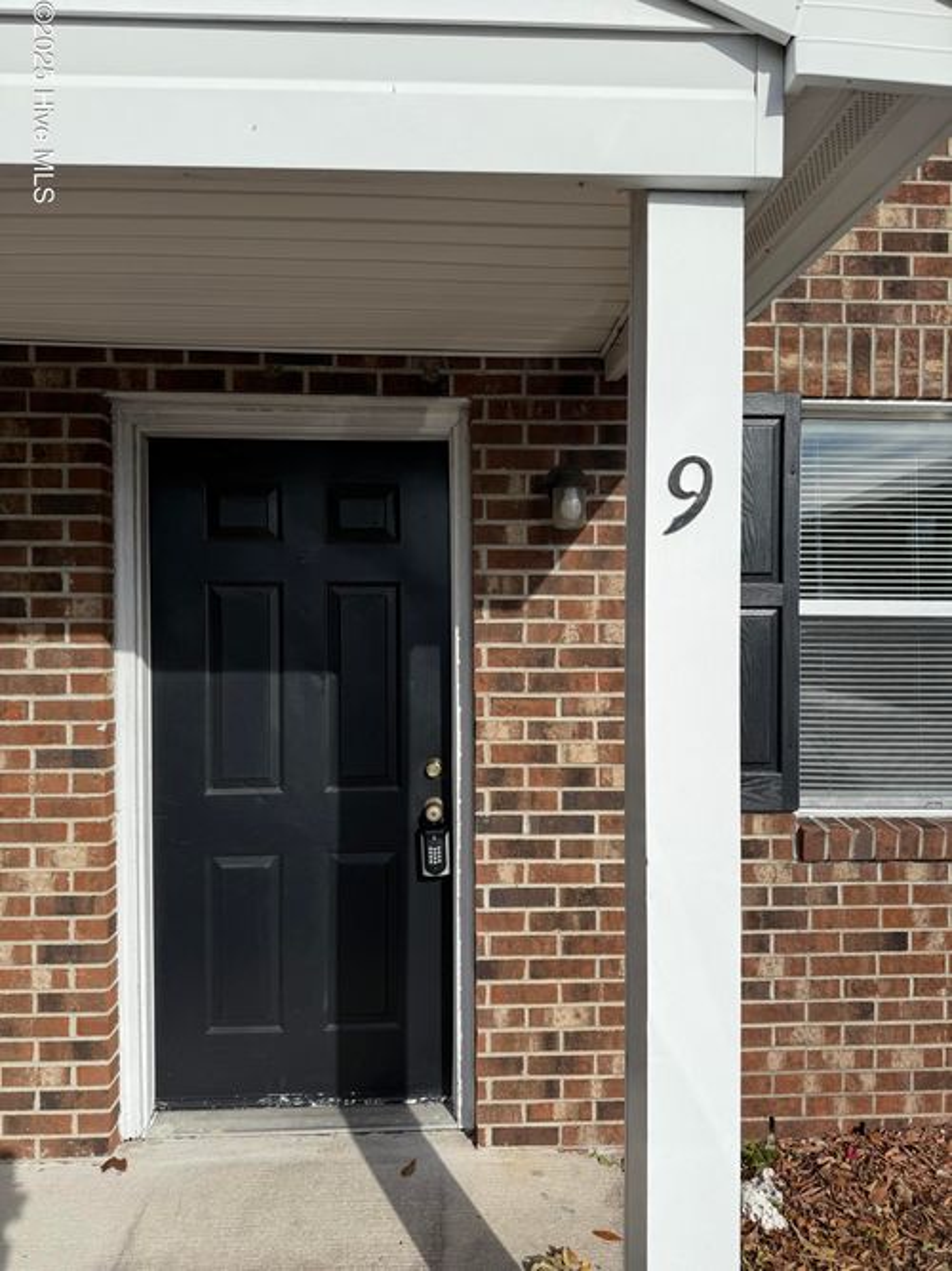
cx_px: 476
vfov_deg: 71.6
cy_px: 636
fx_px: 880
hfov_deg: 56.8
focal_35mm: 24
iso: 80
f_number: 1.78
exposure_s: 1/6711
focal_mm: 6.76
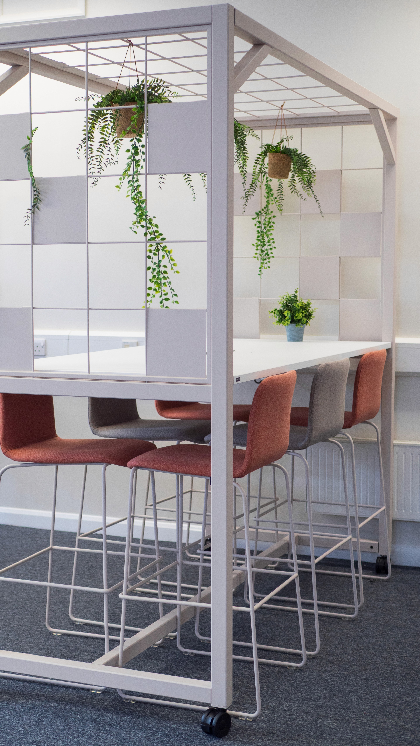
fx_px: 1089
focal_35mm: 55
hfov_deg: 21.8
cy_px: 370
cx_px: 166
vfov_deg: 37.8
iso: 200
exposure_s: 1/125
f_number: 2.2
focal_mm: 25
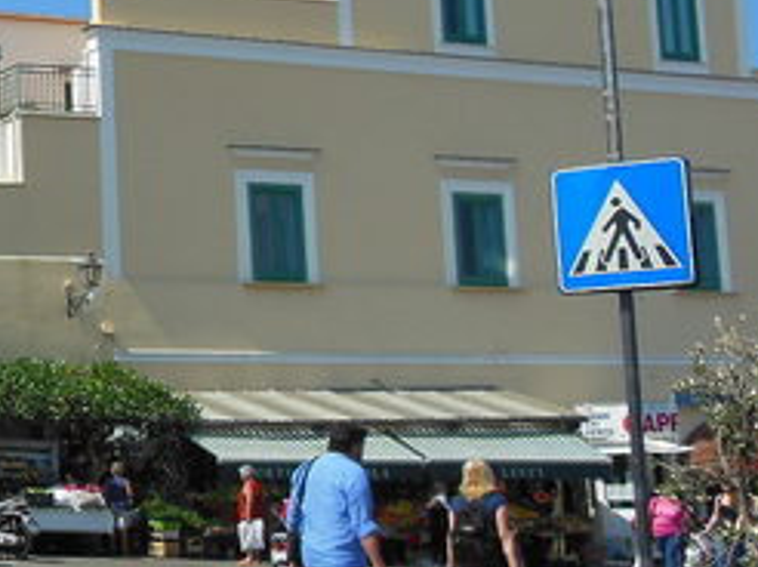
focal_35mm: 83
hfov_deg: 21.9
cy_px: 225
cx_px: -145
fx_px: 1816
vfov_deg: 17.7
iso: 125
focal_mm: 6
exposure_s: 1/1250
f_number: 3.9
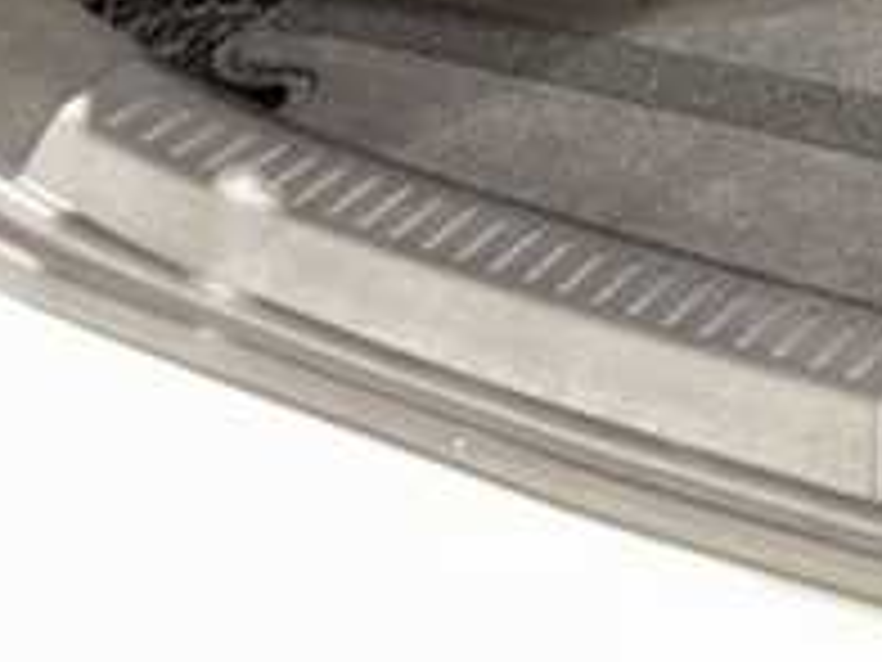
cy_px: -329
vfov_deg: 15.9
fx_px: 2166
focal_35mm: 85
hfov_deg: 19.8
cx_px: 1341
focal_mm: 4.2
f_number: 1.6
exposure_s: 1/30
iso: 800
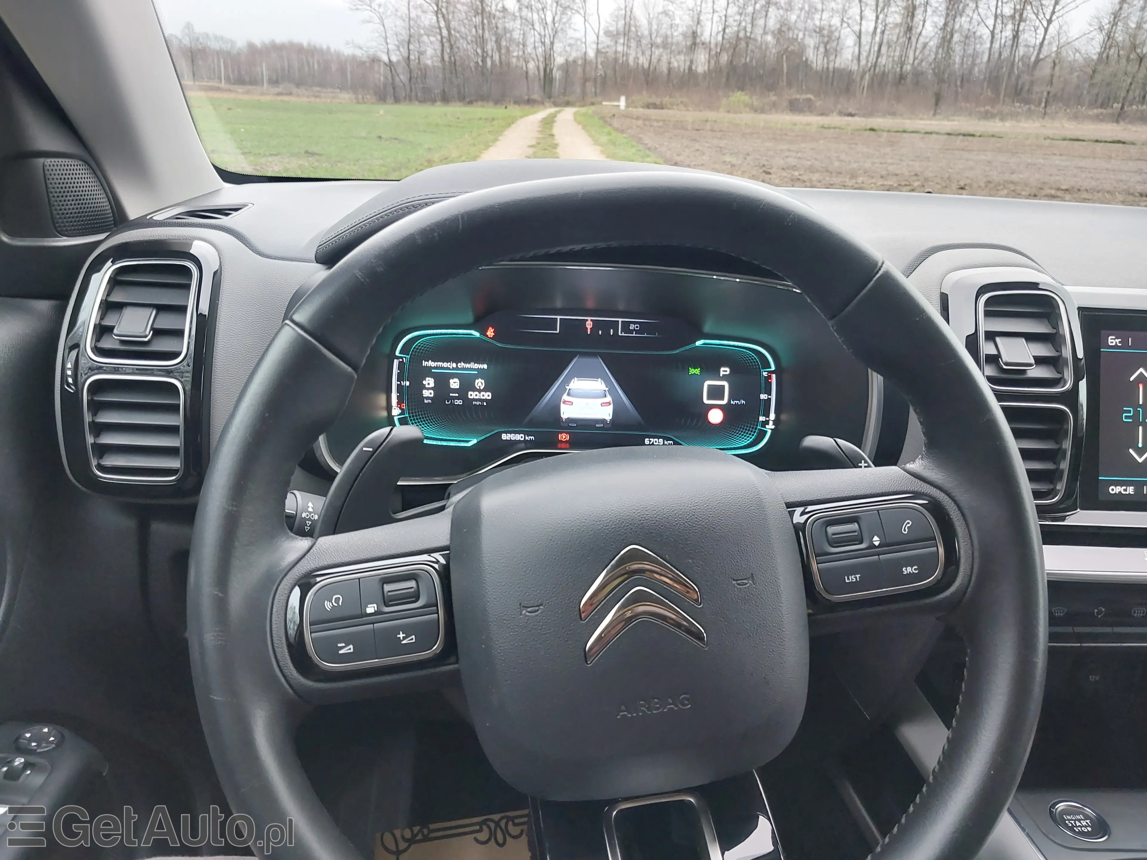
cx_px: 574
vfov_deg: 46.8
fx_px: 994
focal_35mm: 30
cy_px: 430
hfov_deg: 60.0
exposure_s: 1/50
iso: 125
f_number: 1.8
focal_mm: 4.6
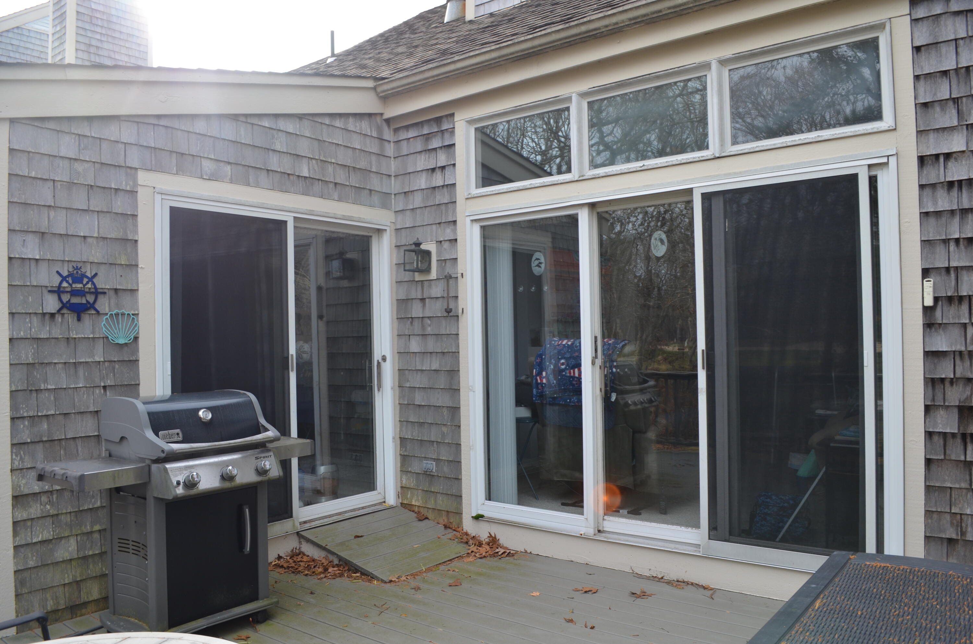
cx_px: 486
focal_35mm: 27
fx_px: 728
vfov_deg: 47.7
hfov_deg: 67.5
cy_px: 322
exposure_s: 1/160
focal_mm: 18
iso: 200
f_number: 6.3
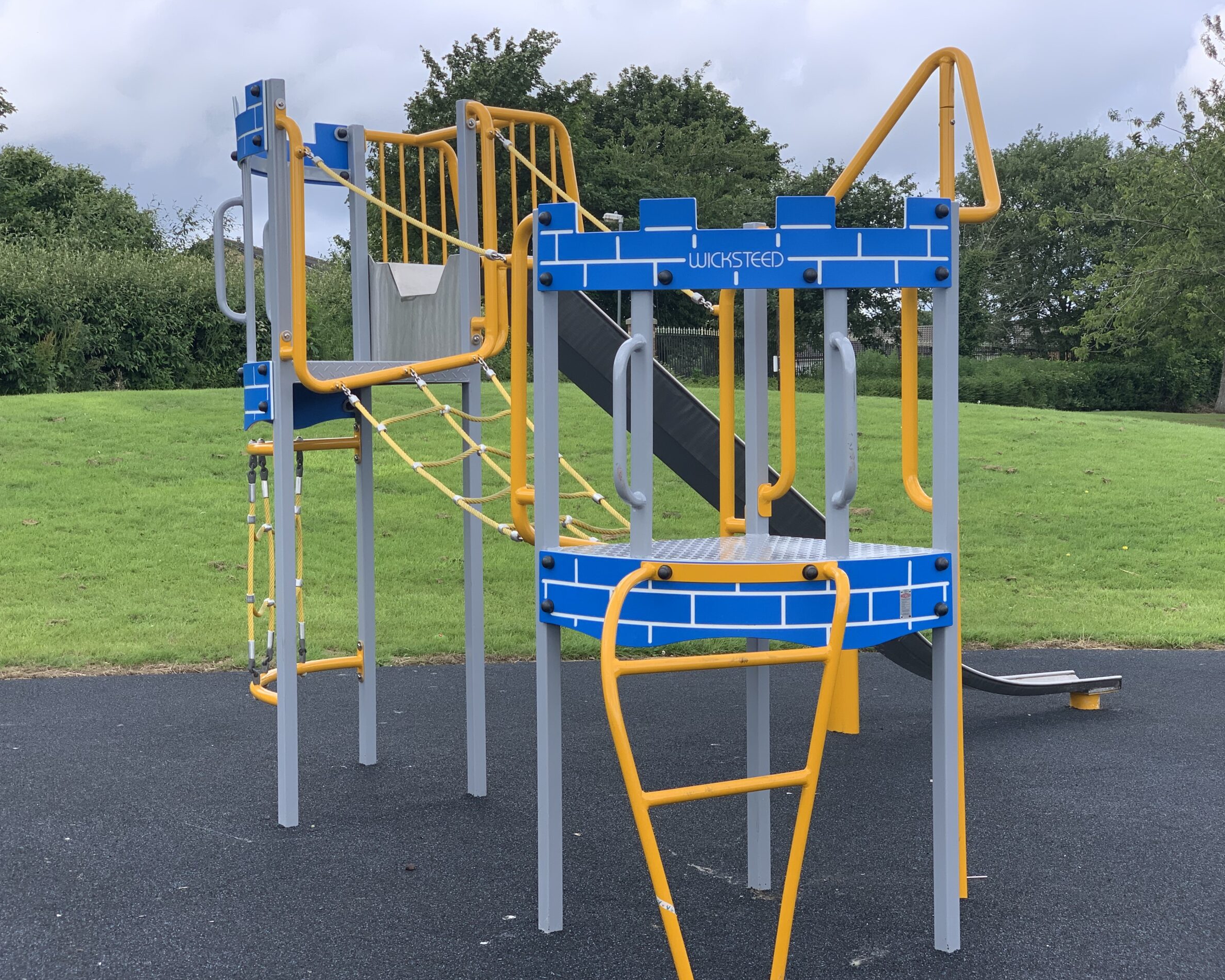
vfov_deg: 27.6
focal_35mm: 55
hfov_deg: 34.1
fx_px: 1994
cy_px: 496
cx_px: 629
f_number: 2.4
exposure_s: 1/345
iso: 16
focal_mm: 6
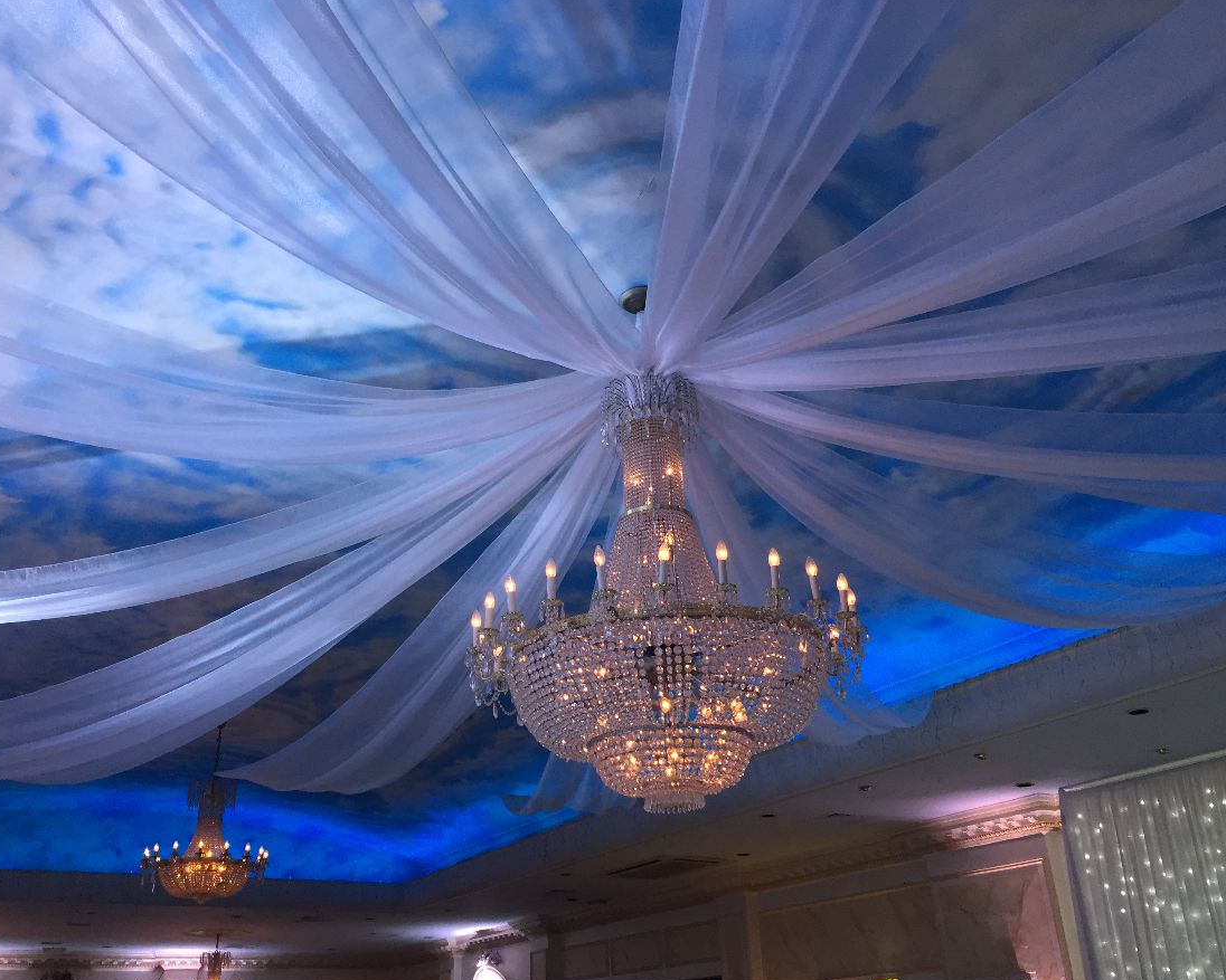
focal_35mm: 31
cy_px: 496
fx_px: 1125
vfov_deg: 47.1
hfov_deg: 57.1
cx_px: 573
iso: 64
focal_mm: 4.15
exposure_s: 1/33
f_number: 2.2
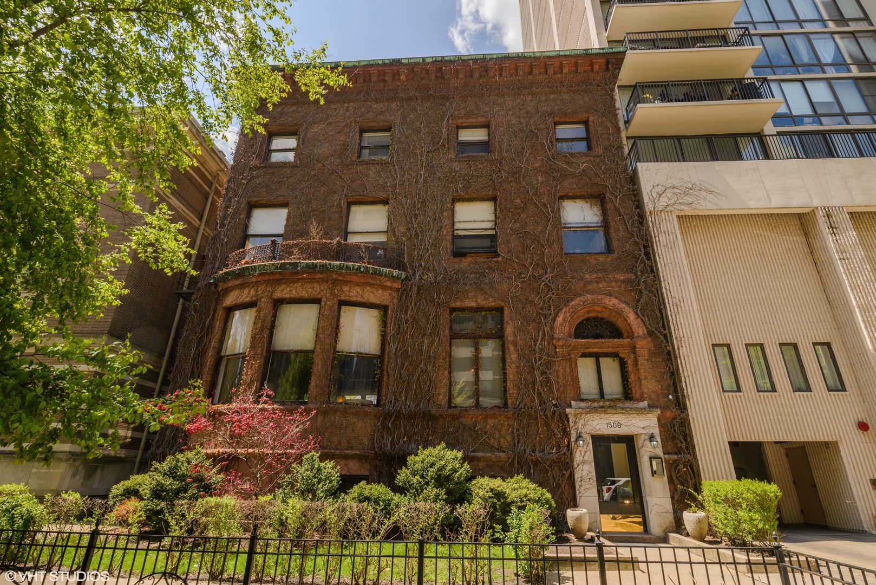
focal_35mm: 17
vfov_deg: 70.5
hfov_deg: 93.3
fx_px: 414
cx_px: 438
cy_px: 292
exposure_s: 1/250
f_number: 8
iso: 200
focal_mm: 17
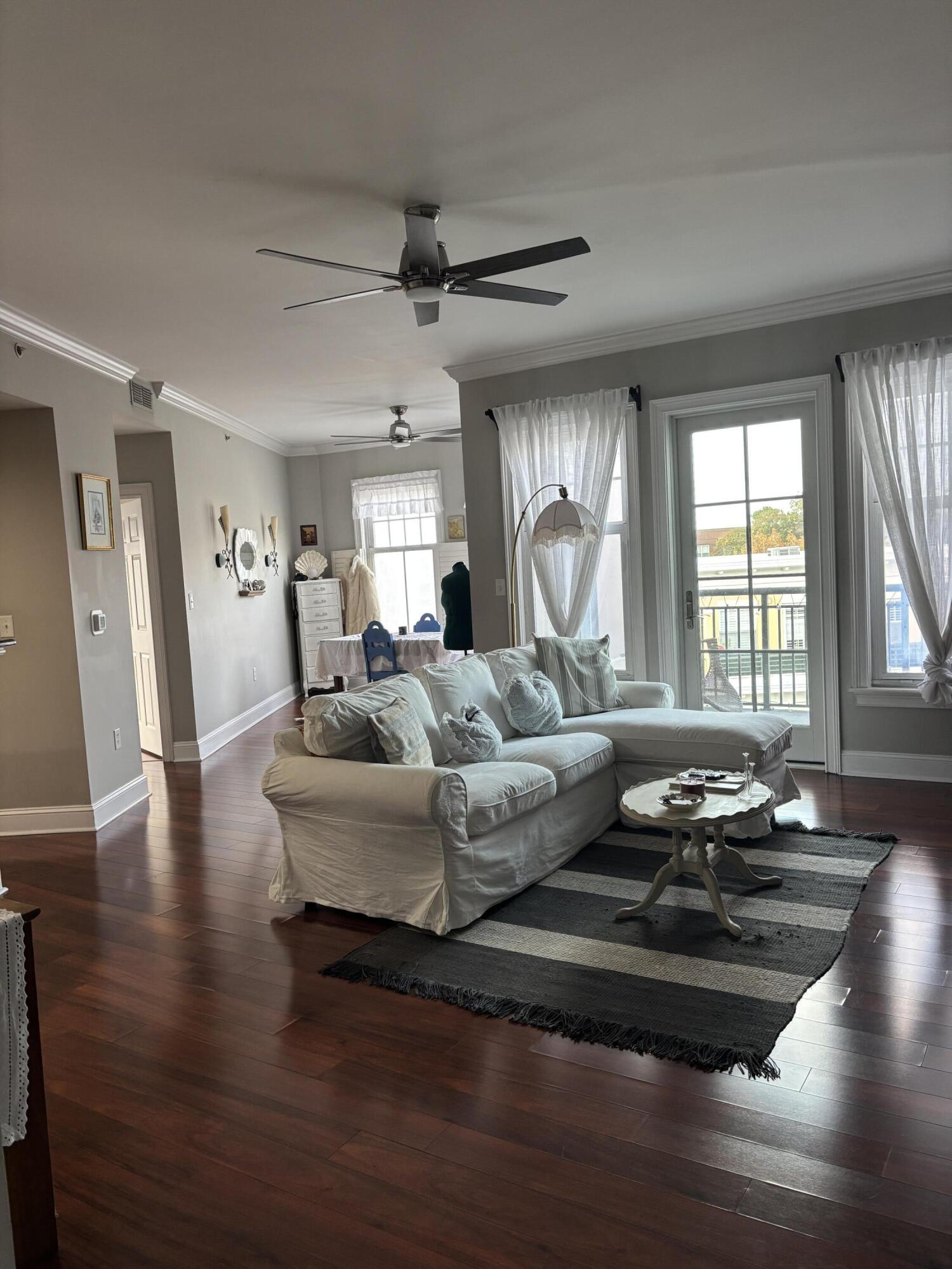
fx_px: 953
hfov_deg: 53.1
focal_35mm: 26
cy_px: 634
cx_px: 476
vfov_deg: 67.3
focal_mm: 5.96
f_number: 1.6
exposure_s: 1/120
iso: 125
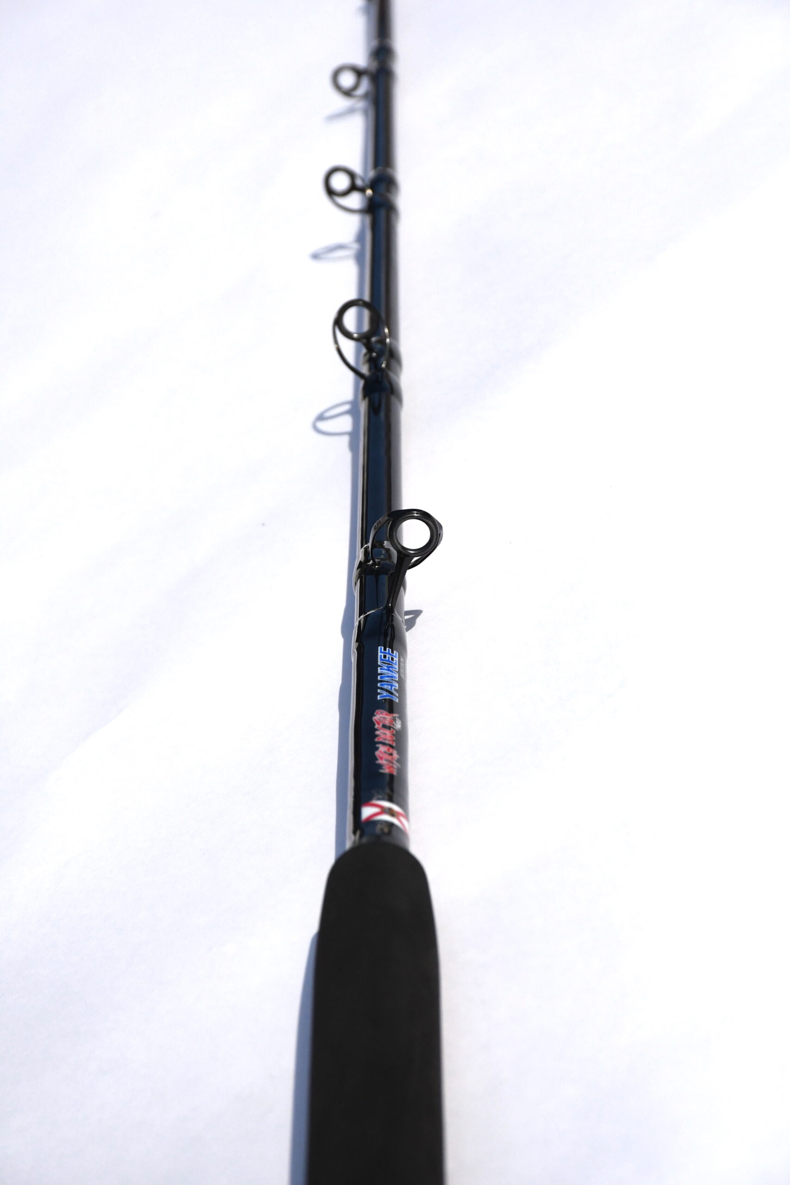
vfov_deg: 16.1
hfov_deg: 10.8
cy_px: 592
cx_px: 395
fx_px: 4180
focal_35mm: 127
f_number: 8
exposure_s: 1/8000
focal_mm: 85
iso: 1000
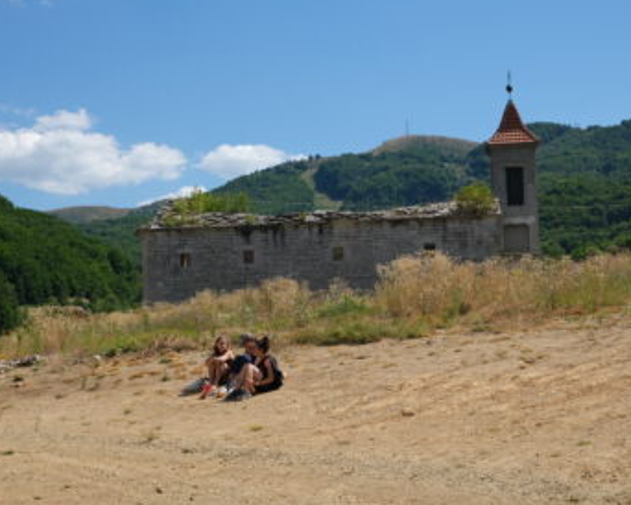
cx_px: 273
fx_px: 1140
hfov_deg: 30.9
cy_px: 252
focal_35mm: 61
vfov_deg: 25.0
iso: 160
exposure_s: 1/420
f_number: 8
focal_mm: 35.3
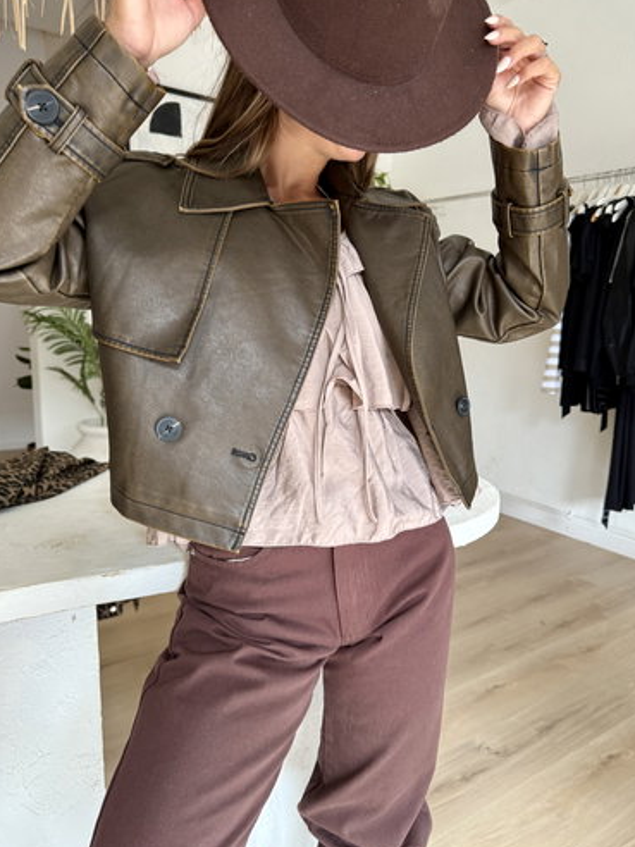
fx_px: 636
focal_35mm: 26
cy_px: 435
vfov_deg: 67.3
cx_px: 339
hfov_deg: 53.0
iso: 200
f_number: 1.78
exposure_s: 1/67
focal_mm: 6.76
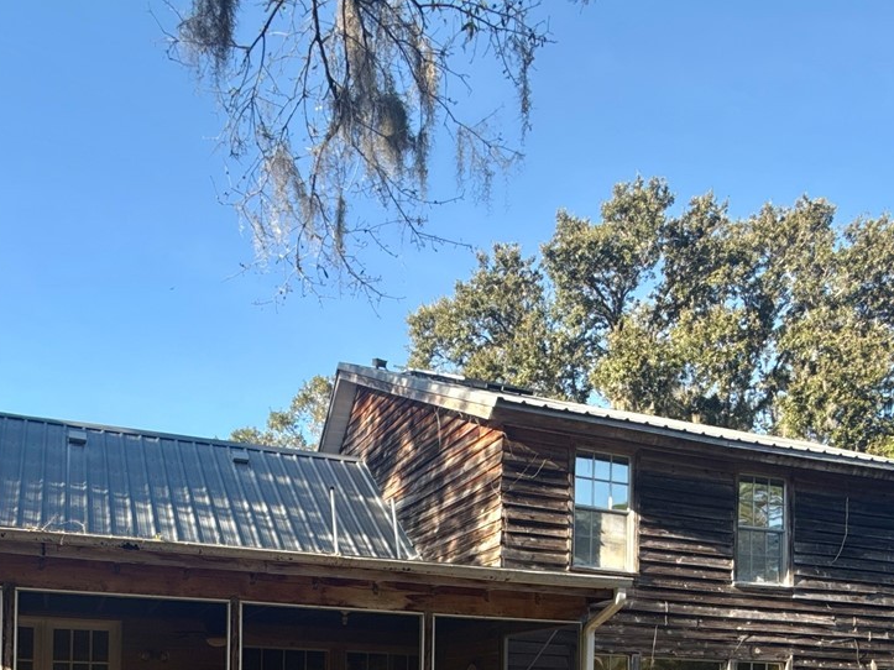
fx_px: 800
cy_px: 719
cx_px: 318
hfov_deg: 57.4
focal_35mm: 31
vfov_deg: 38.4
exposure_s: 1/353
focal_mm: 2.22
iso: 50
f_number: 2.2
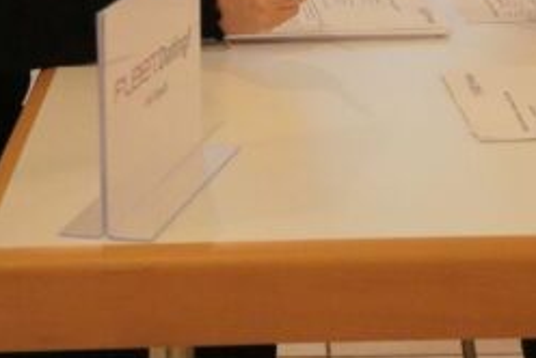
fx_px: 2006
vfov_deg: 9.9
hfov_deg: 15.2
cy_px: -173
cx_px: 341
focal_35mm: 135
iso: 6400
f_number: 4.5
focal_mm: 29
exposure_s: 1/160
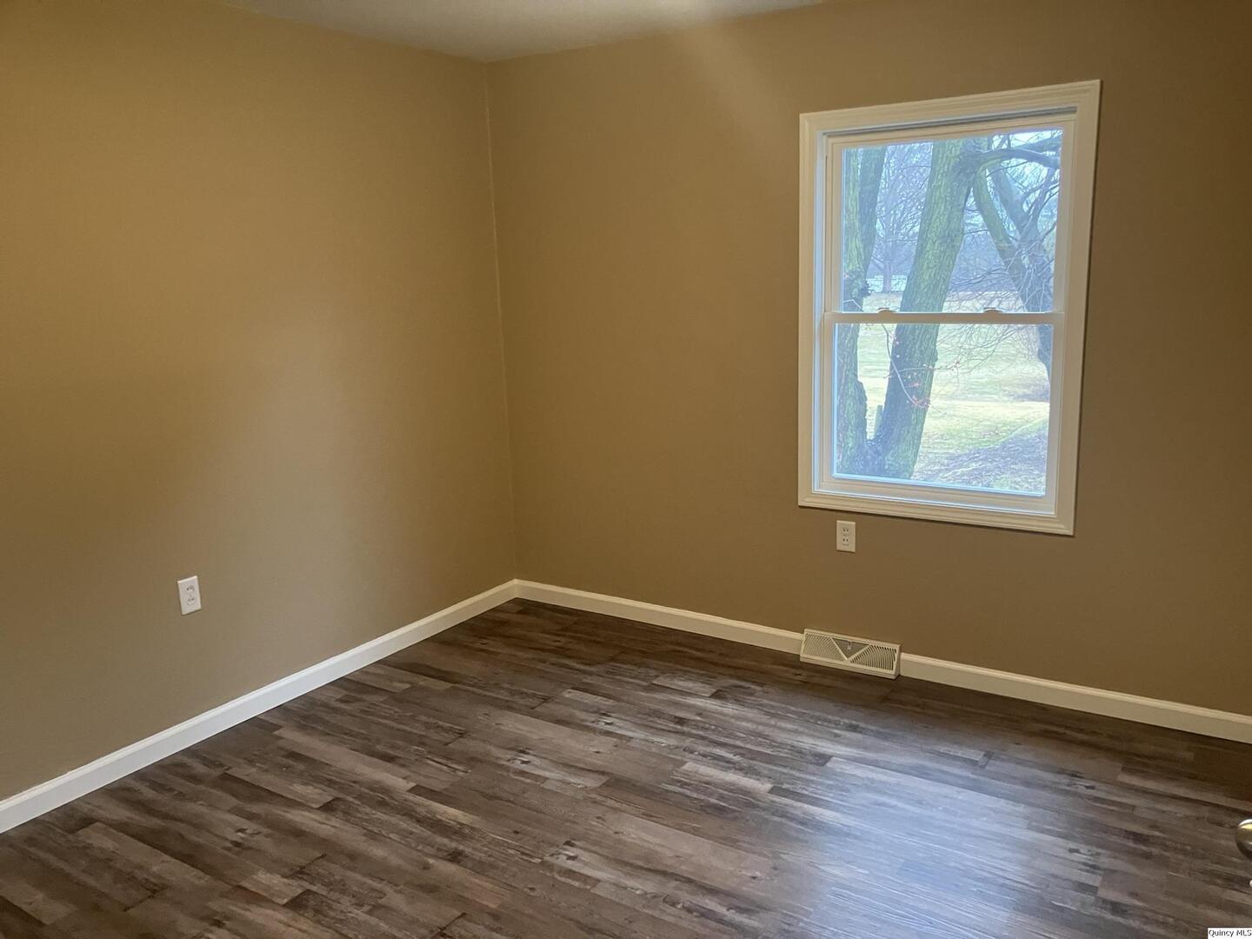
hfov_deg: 63.4
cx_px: 626
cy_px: 470
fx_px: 1013
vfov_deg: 49.7
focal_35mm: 28
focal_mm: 3.99
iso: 250
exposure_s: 1/60
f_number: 1.8
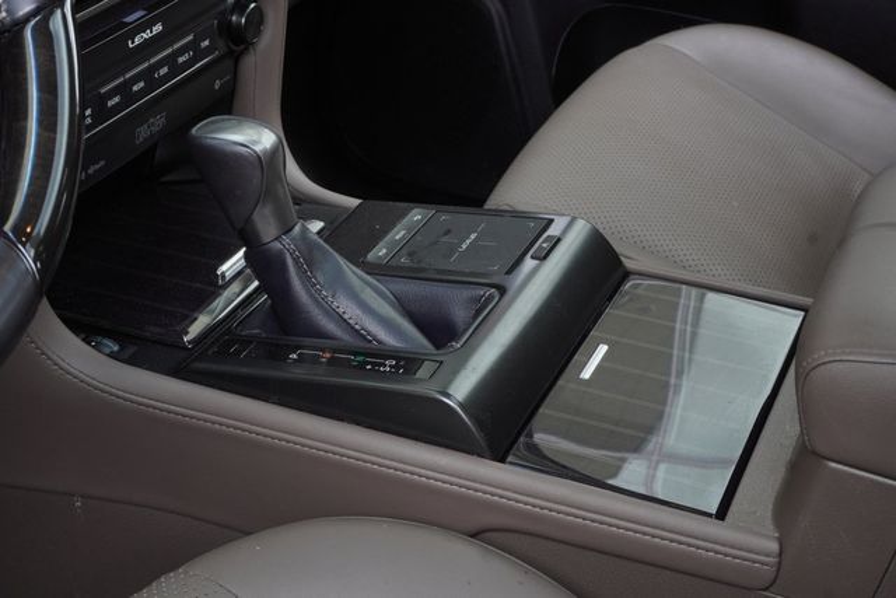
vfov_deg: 22.1
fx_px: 1531
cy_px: 299
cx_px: 448
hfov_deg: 32.6
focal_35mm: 62
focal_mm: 41
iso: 160
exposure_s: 1/15
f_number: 13
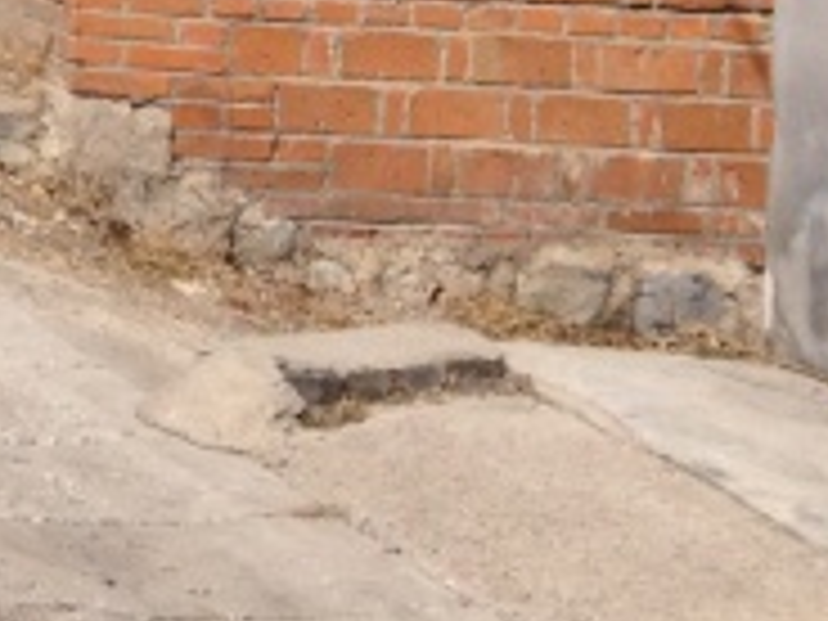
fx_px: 4664
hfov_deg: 9.4
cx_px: -909
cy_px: -738
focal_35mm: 195
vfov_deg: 7.3
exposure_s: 1/2513
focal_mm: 4.28
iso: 64
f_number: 2.4
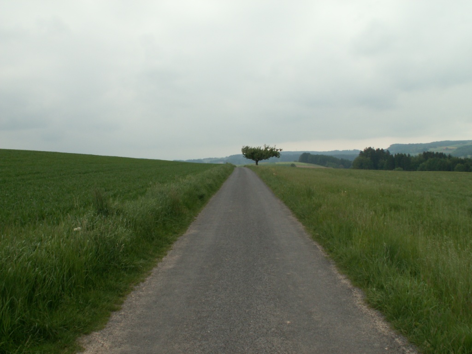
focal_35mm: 35
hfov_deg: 52.6
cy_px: 177
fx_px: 477
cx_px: 236
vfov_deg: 40.7
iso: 50
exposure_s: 1/125
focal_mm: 5.86
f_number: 8
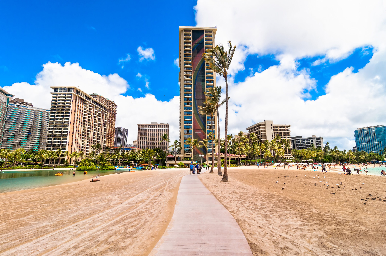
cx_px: 193
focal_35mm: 18
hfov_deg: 90.1
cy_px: 128
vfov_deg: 67.2
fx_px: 193
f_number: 13
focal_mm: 12
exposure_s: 1/400
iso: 200
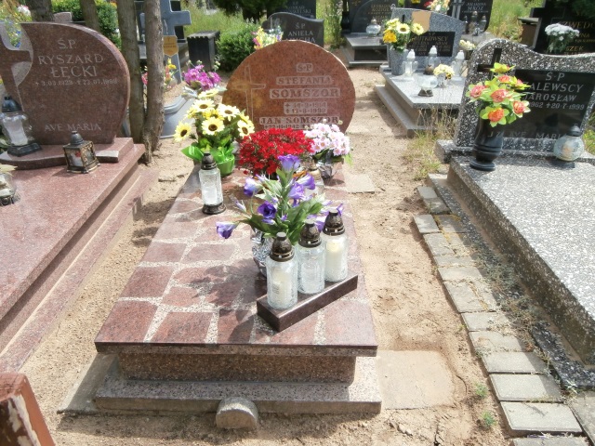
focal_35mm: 24
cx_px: 298
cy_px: 223
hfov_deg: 71.6
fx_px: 413
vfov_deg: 56.8
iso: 100
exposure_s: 1/400
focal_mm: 4.2
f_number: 3
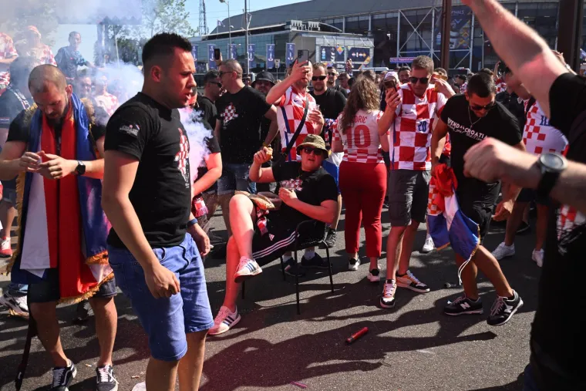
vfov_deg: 37.9
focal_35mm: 35
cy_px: 196
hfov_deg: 54.4
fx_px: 570
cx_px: 293
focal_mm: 35
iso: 500
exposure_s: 1/2500
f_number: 5.6
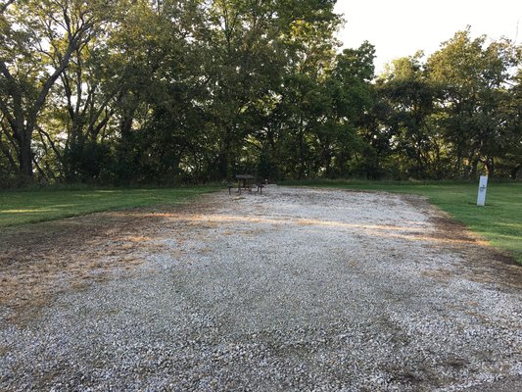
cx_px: 261
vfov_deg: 48.2
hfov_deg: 61.6
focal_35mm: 29
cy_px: 196
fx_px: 437
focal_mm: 4.15
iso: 25
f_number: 2.2
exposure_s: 1/189
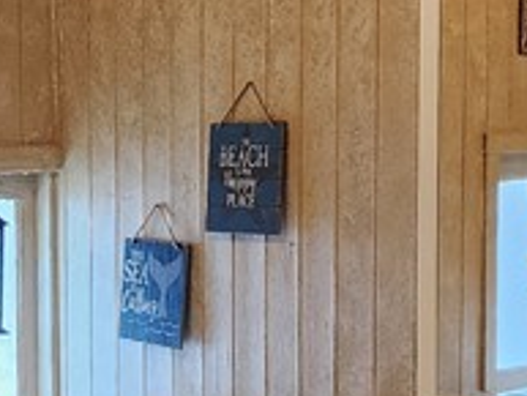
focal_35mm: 122
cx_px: 27
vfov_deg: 12.1
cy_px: 303
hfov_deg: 15.9
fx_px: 1859
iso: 200
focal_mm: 6.4
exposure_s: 1/120
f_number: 1.8
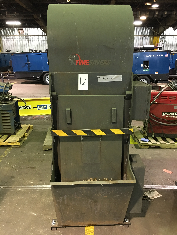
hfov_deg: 48.2
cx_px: 88
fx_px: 198
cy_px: 118
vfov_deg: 61.7
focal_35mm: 29
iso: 100
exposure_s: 1/8
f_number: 2.2
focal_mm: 4.15
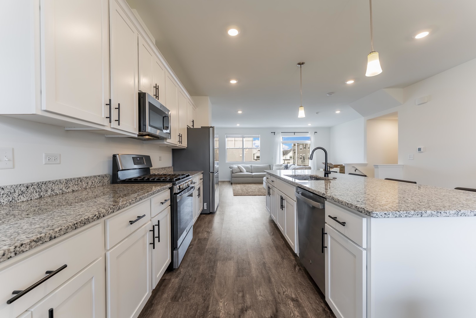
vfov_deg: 81.2
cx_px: 238
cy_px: 159
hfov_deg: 104.3
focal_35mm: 14
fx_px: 185
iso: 800
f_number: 7.1
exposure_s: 1/40
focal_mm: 14
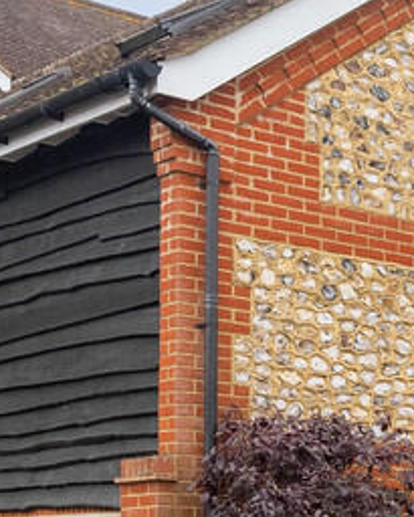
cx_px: 913
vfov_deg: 19.8
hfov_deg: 13.1
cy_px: 396
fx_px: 1468
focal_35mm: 96
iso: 1250
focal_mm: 25.5
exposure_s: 1/500
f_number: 7.1
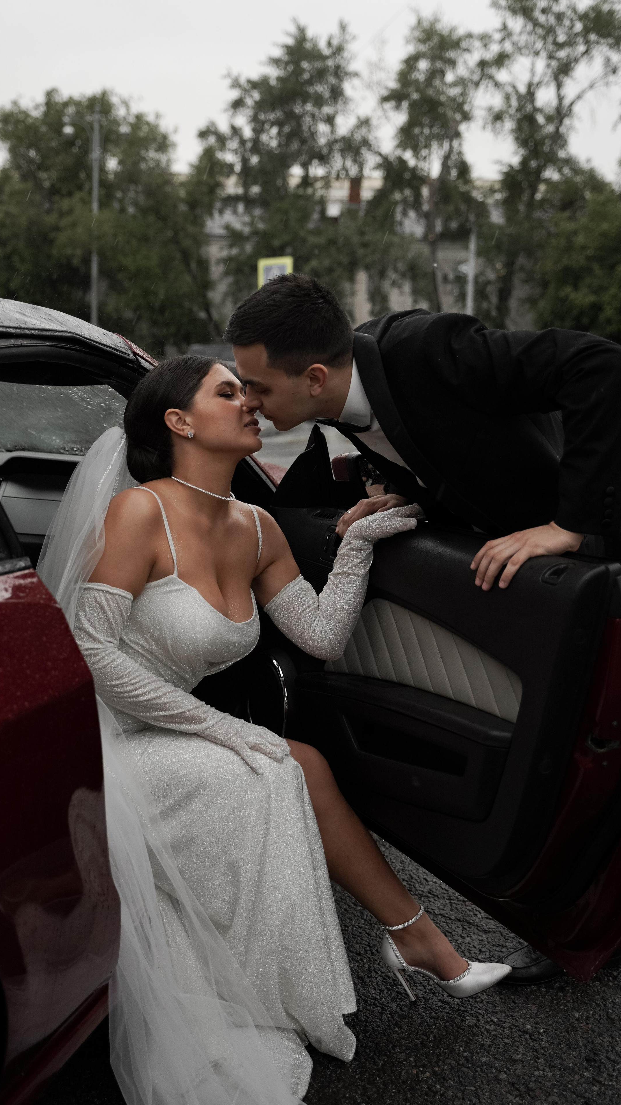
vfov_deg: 50.5
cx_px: 256
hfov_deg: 29.6
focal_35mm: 40
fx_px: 1171
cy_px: 551
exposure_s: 1/320
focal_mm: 38
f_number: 2.8
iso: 1000
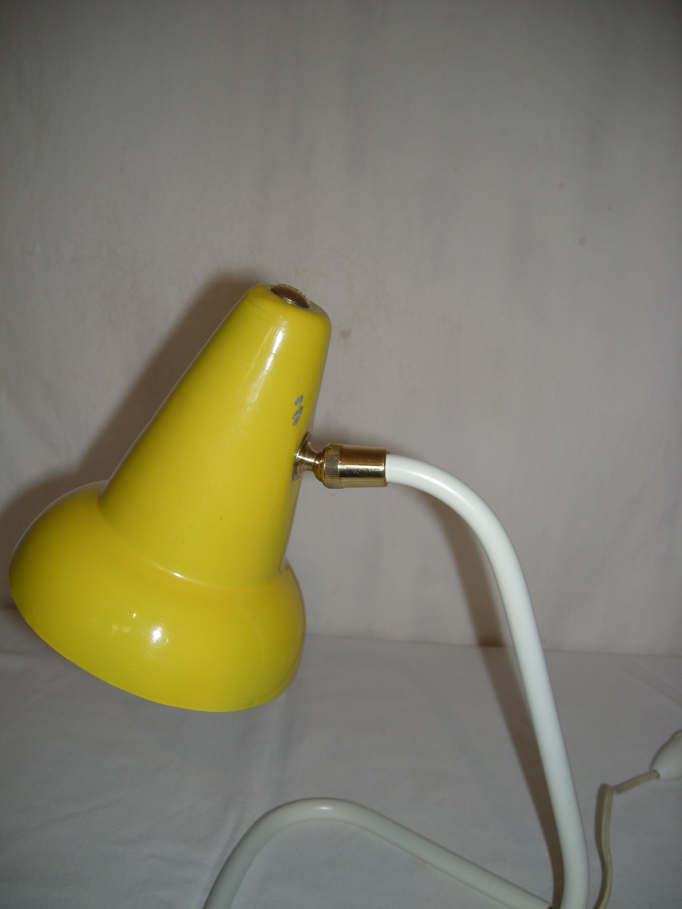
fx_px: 919
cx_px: 341
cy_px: 454
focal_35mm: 35
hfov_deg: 40.7
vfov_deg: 52.6
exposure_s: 1/33.2
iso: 50
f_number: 2.8
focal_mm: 5.7
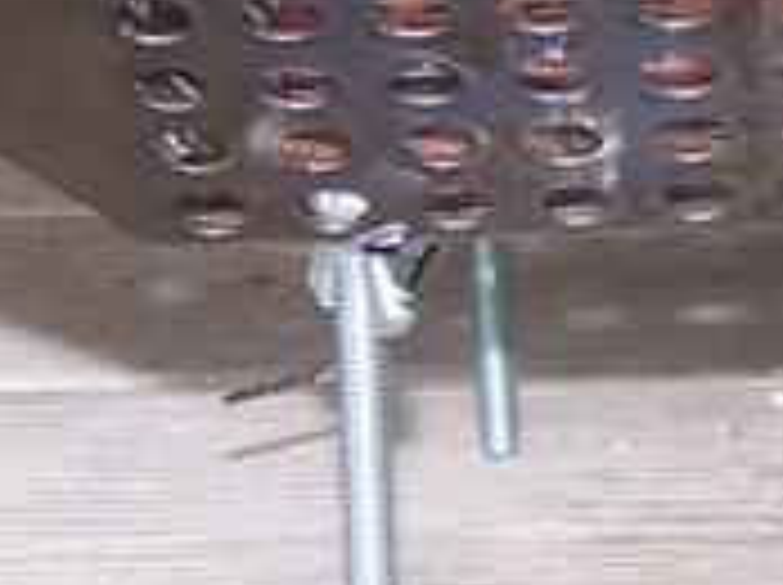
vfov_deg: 7.5
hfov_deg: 9.9
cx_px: 1008
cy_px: 187
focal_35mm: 197
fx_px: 4450
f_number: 2.8
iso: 80
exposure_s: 1/160
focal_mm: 6.3
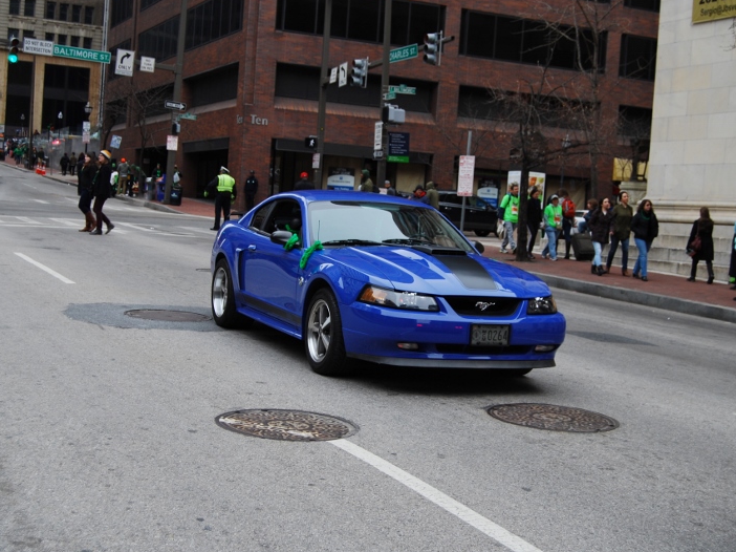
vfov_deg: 26.1
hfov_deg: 34.4
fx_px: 1190
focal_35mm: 56
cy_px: 274
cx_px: 359
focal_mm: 34
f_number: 5.6
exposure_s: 1/125
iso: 200
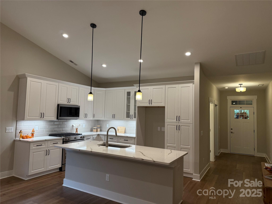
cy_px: 102
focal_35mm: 24
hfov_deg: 71.6
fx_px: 189
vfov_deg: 56.8
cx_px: 136
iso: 200
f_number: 1.78
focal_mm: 6.76
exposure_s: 1/182
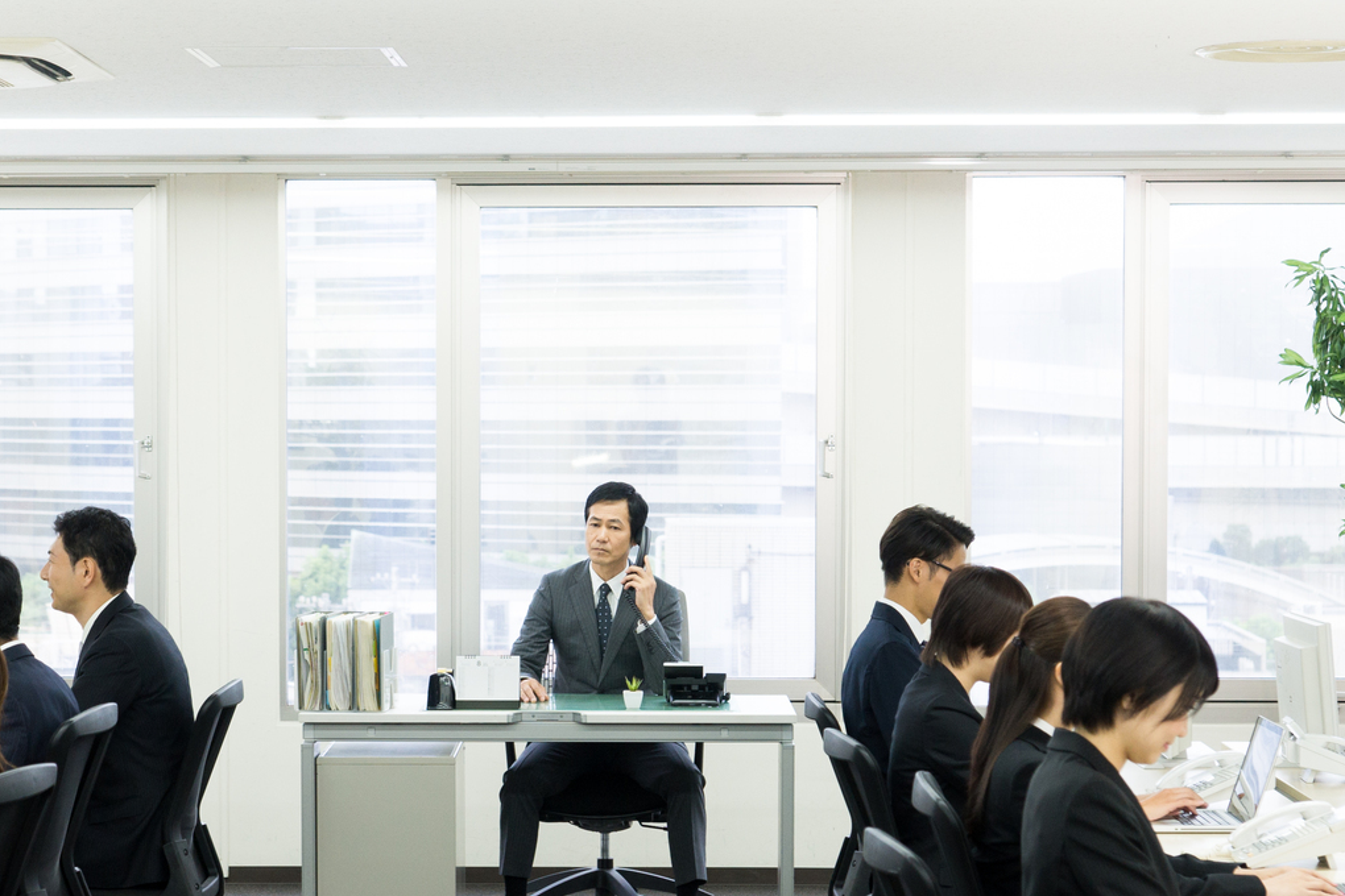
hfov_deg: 20.8
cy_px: 540
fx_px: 3661
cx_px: 502
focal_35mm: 98
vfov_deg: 14.0
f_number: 4
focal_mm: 50
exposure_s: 1/60
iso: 400
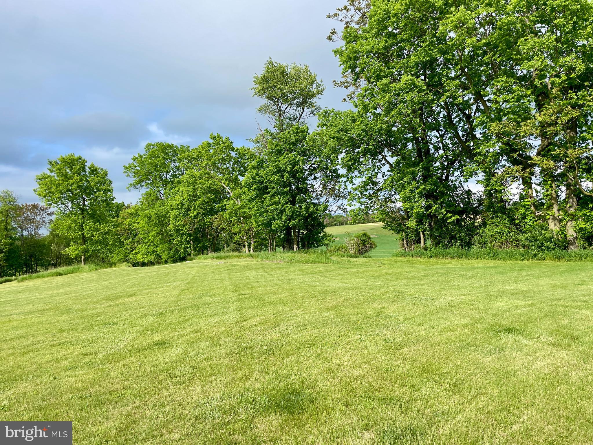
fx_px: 445
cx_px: 296
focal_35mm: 26
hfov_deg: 67.3
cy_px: 222
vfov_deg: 53.1
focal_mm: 4.2
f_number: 1.6
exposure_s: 1/3401
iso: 32
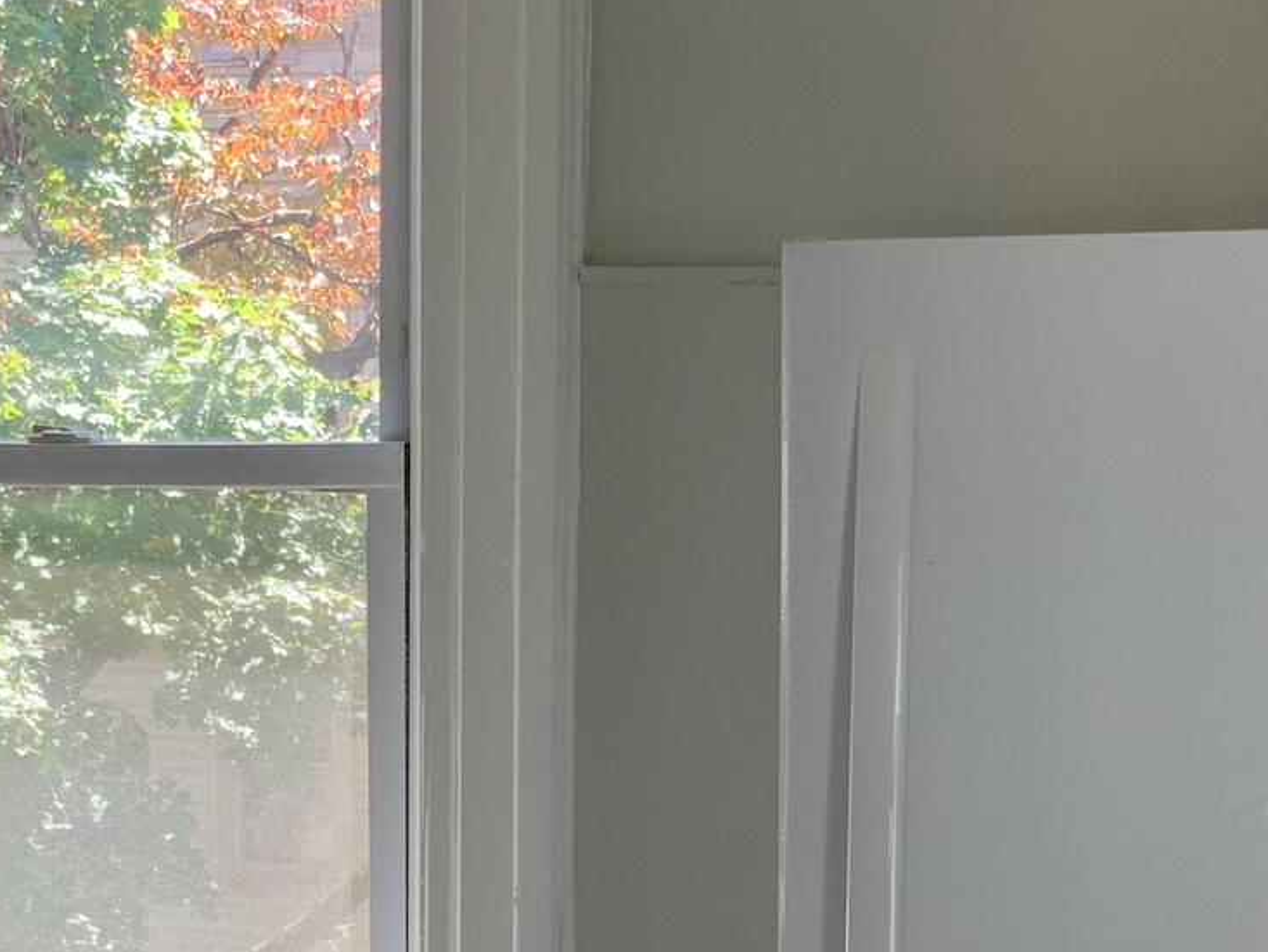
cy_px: 788
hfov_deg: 24.0
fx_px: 2968
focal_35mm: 81
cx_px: 453
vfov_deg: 18.0
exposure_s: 1/120
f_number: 1.8
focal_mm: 3
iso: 40
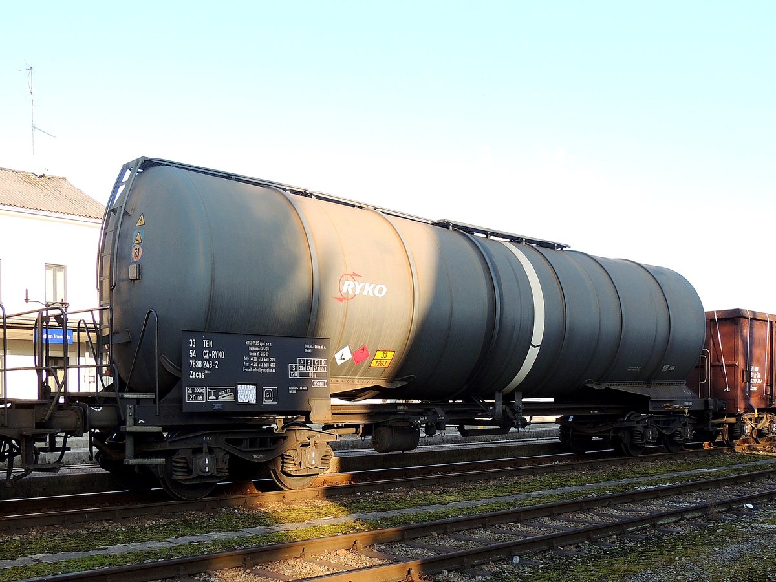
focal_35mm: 33
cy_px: 291
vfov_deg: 42.9
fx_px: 740
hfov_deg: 55.4
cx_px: 388
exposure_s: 1/250
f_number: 3.2
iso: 100
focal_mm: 5.8
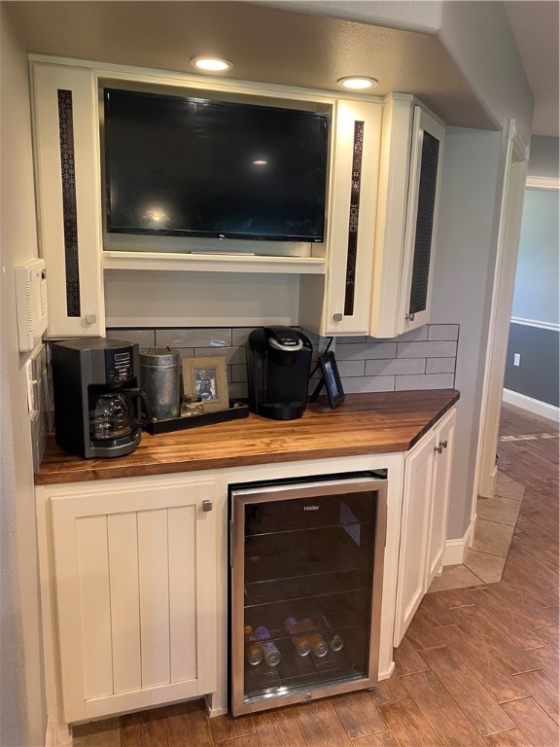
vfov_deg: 67.3
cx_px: 280
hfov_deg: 53.1
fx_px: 561
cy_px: 374
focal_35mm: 26
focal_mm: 4.25
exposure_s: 1/60
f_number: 1.8
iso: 200
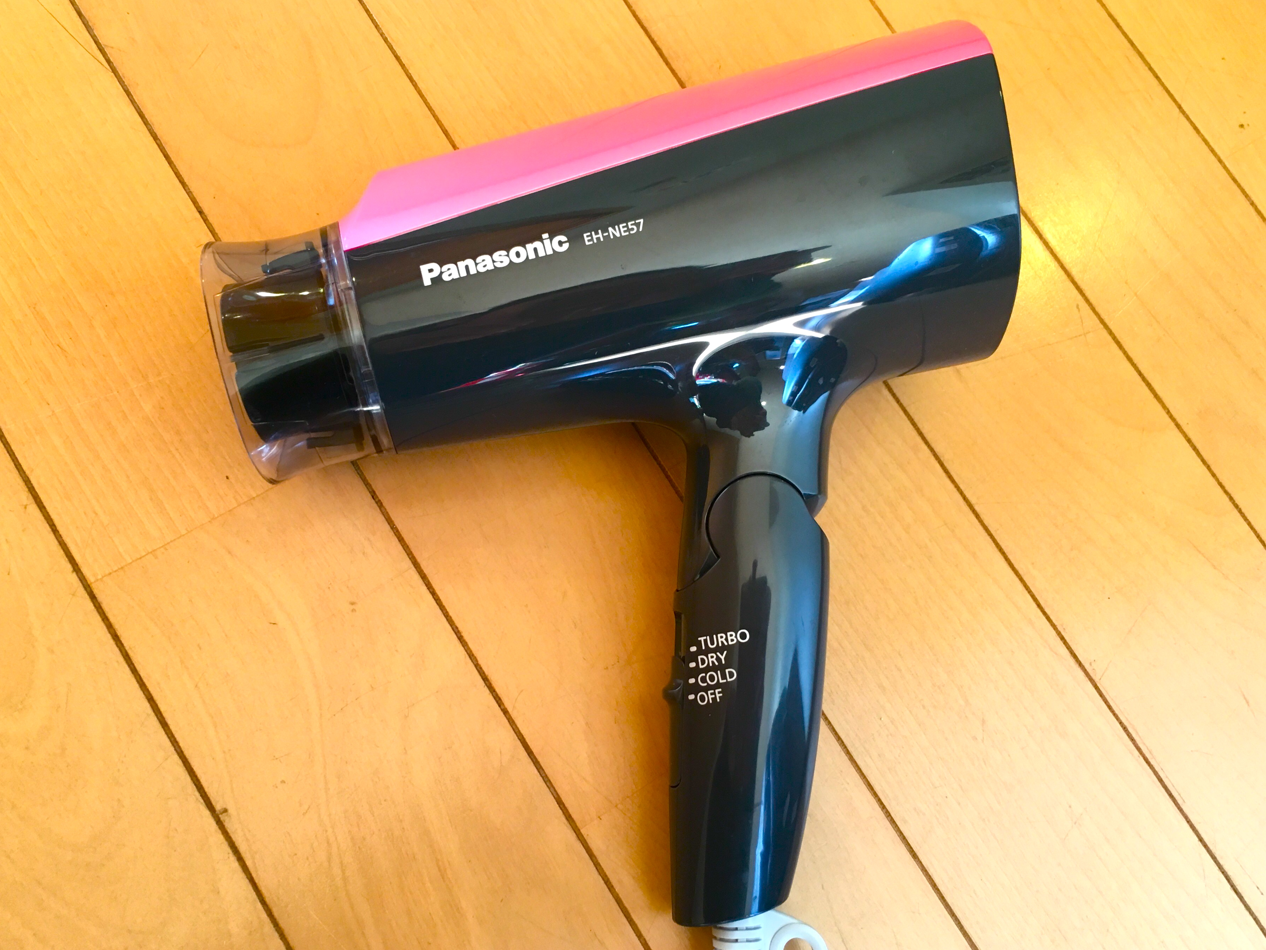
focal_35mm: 29
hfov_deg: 61.7
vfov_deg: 48.2
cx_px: 633
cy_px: 475
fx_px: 1061
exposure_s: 1/30
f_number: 2.2
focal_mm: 4.15
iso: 100
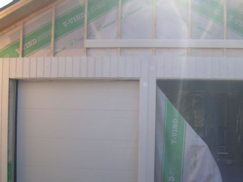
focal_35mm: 52
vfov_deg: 28.0
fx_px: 365
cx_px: 127
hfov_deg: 36.8
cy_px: 108
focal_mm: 5.8
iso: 50
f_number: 2.8
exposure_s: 1/400
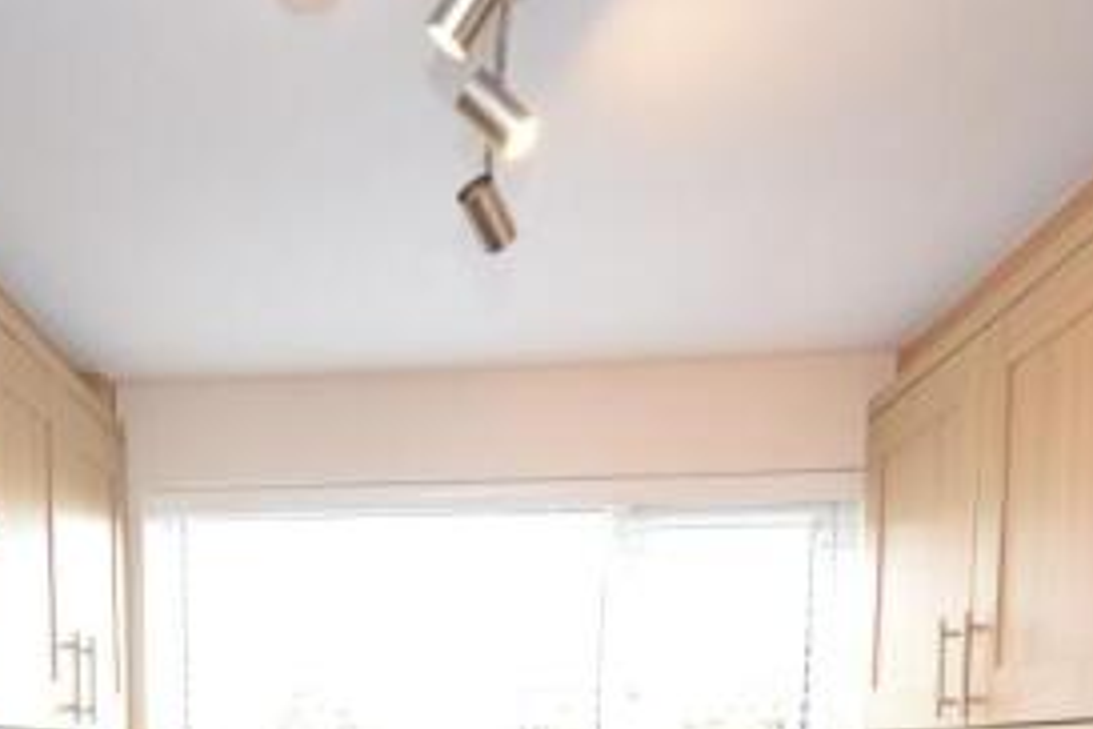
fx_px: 1093
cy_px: 863
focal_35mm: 36
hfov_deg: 52.0
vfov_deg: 31.3
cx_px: 354
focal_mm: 10
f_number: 4
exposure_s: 1/60
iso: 400
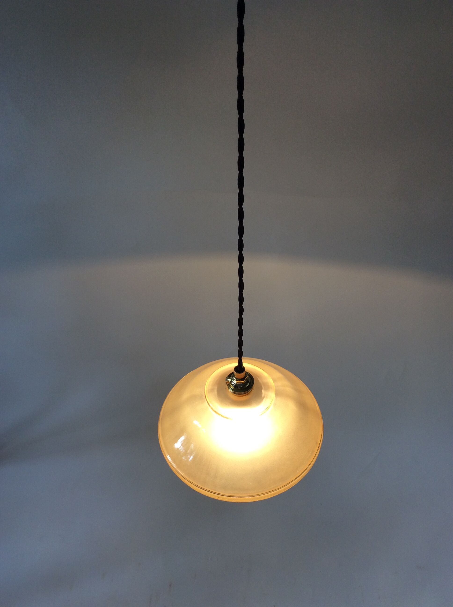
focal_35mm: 32
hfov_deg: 44.1
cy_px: 304
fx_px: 560
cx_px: 226
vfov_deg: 56.9
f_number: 2.4
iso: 40
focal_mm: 3.3
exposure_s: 1/100
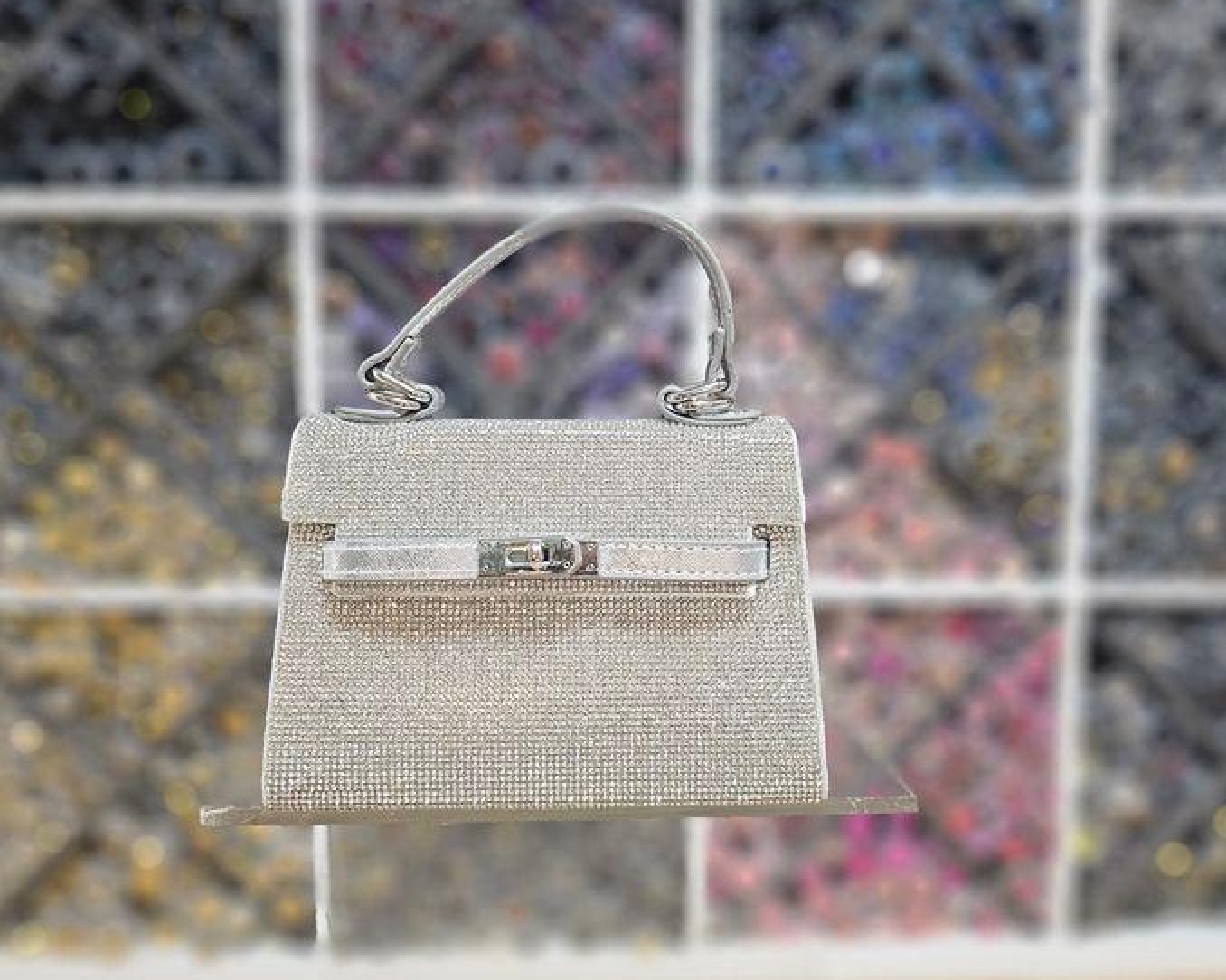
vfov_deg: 54.9
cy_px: 492
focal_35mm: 26
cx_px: 622
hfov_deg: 66.0
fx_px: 943
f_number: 1.8
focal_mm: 5
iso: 400
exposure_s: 1/100
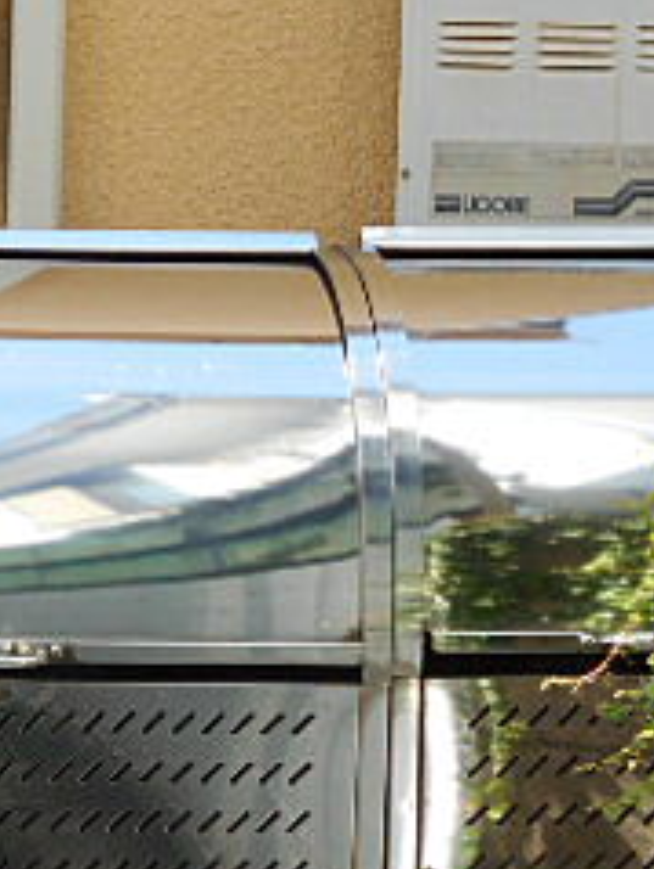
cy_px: 778
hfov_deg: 6.4
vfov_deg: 8.5
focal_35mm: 231
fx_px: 5809
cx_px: -66
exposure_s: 1/125
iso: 110
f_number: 6.3
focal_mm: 15.4
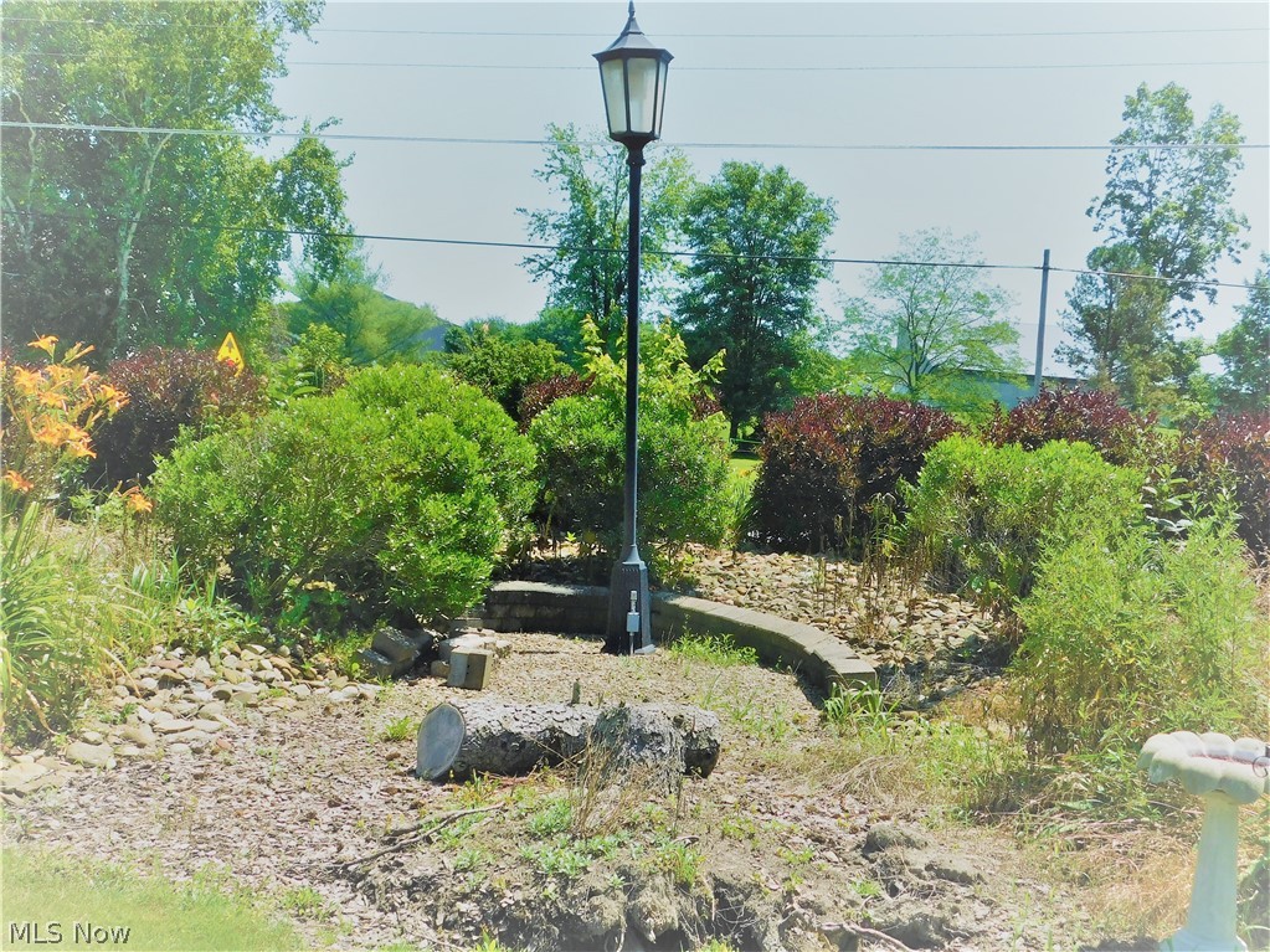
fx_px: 1321
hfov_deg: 51.4
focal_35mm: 36
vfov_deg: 39.6
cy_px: 476
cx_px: 635
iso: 125
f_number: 3.5
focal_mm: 6.3
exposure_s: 1/1000
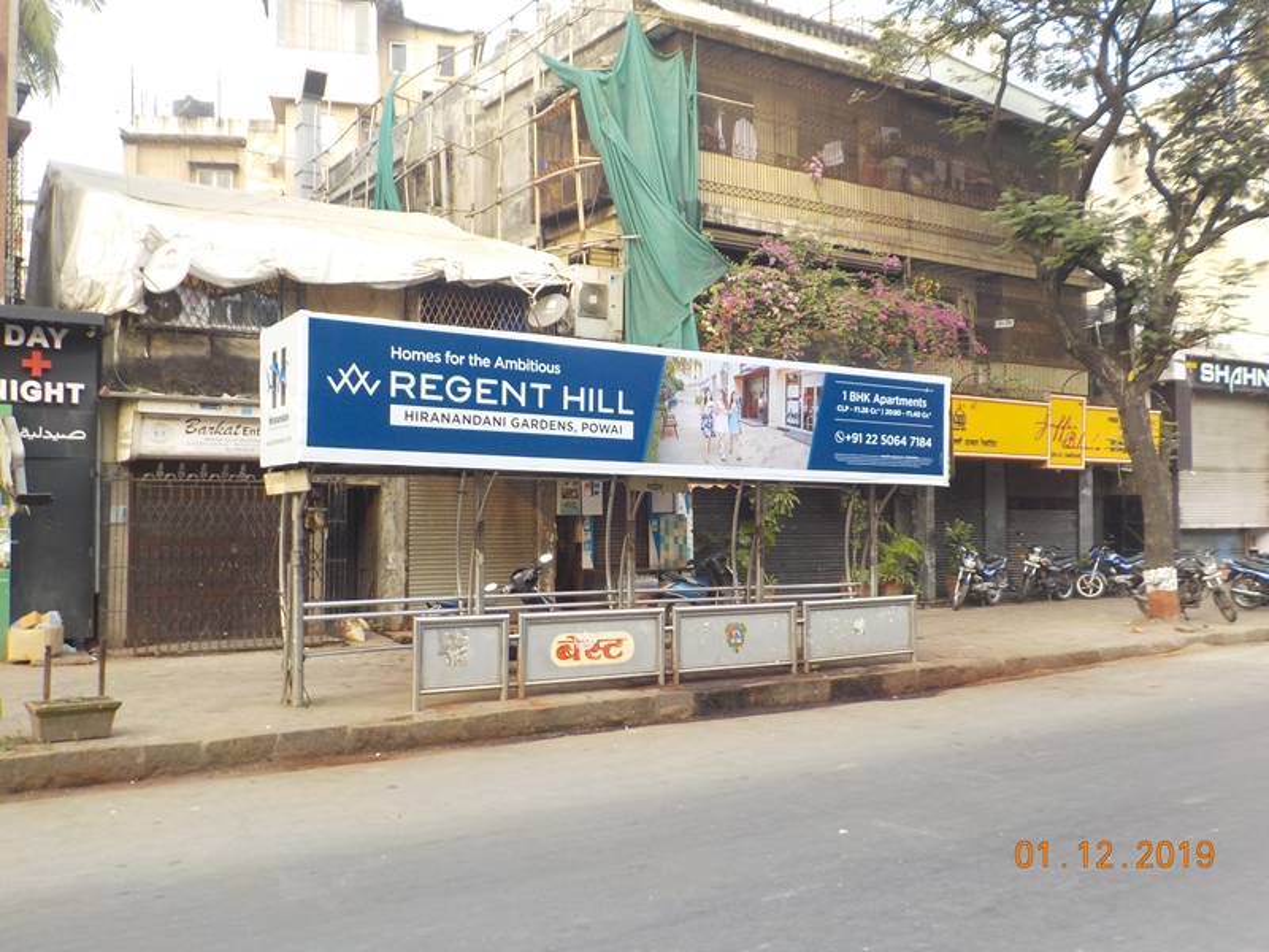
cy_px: 476
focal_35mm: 30
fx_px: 1100
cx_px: 634
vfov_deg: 46.8
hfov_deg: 60.0
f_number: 3.3
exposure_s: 1/80
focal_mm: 4.1
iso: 125
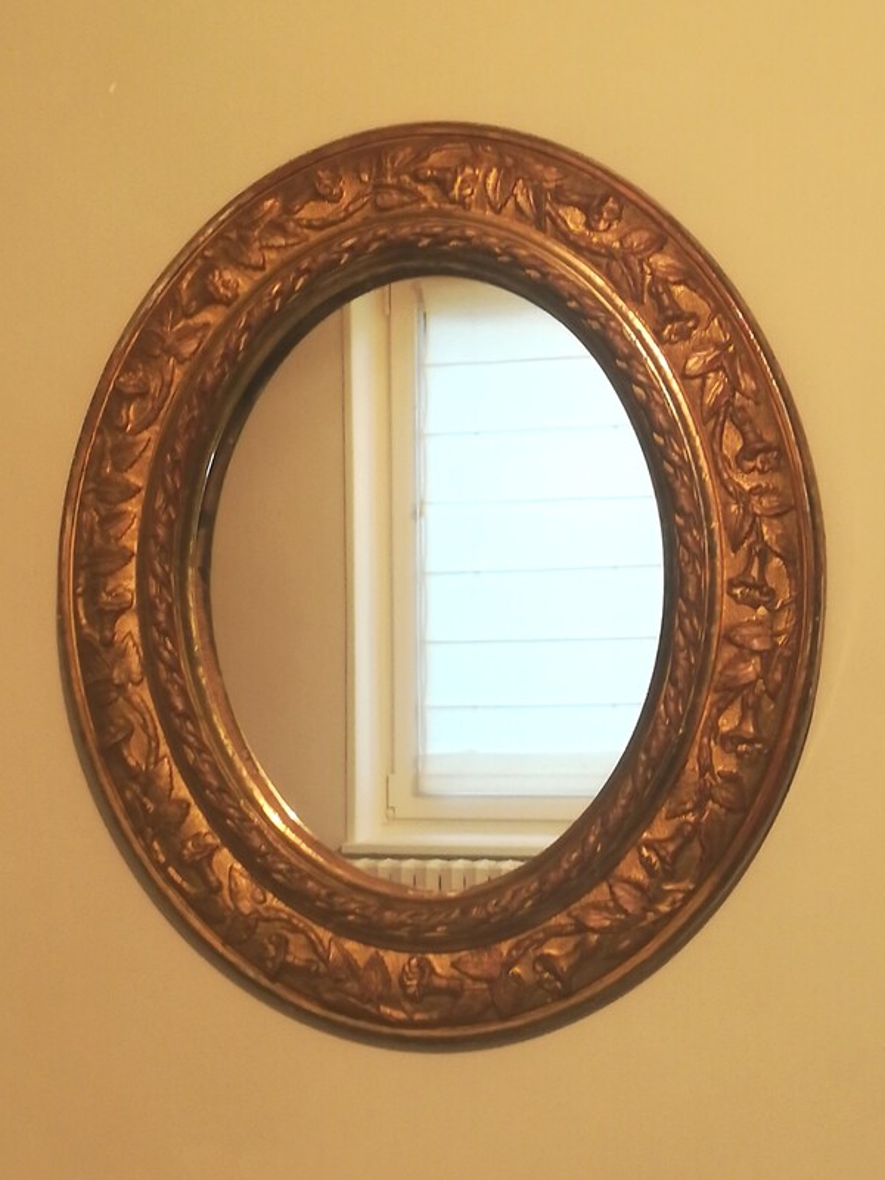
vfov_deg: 29.8
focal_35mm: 65
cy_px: 590
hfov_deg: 22.6
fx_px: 2216
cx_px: 442
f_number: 2.2
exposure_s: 1/30
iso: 320
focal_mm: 3.83
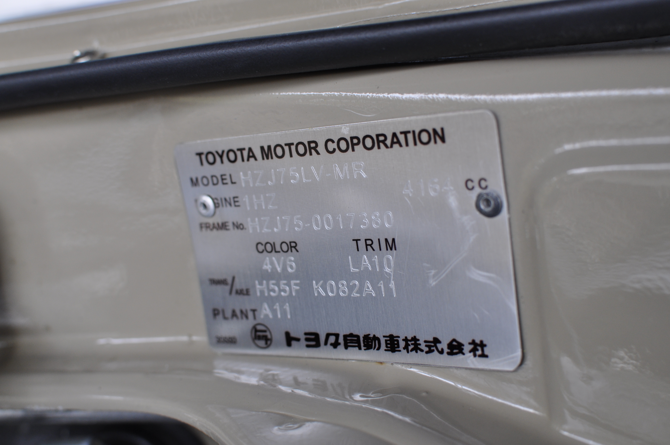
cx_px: 335
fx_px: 976
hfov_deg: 37.9
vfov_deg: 25.7
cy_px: 222
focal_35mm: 52
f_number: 4.5
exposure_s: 1/80
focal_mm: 35
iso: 400
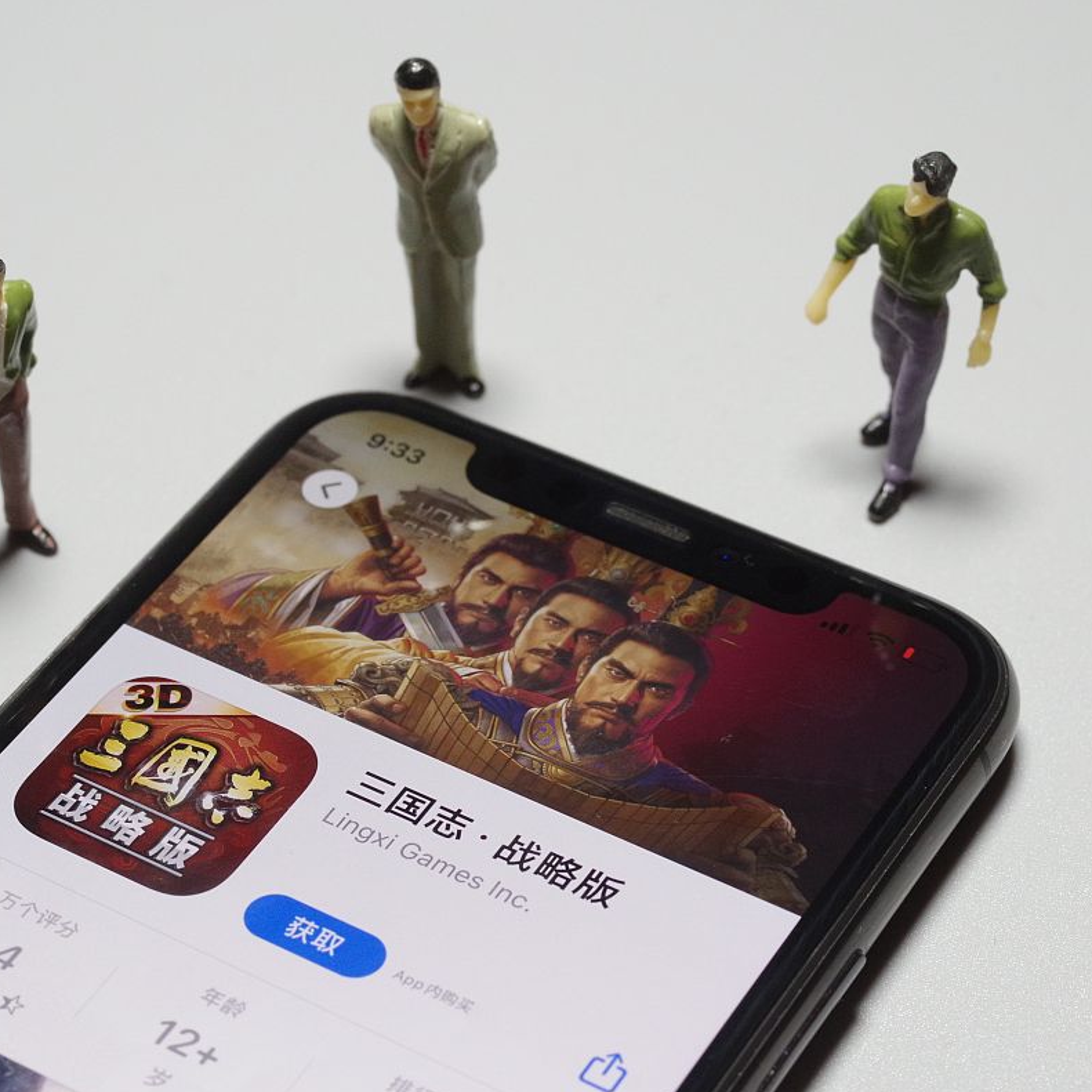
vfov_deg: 17.7
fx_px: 3498
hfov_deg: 17.7
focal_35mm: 98
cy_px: 547
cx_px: 395
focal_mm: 50
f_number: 10
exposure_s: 1/100
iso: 1600
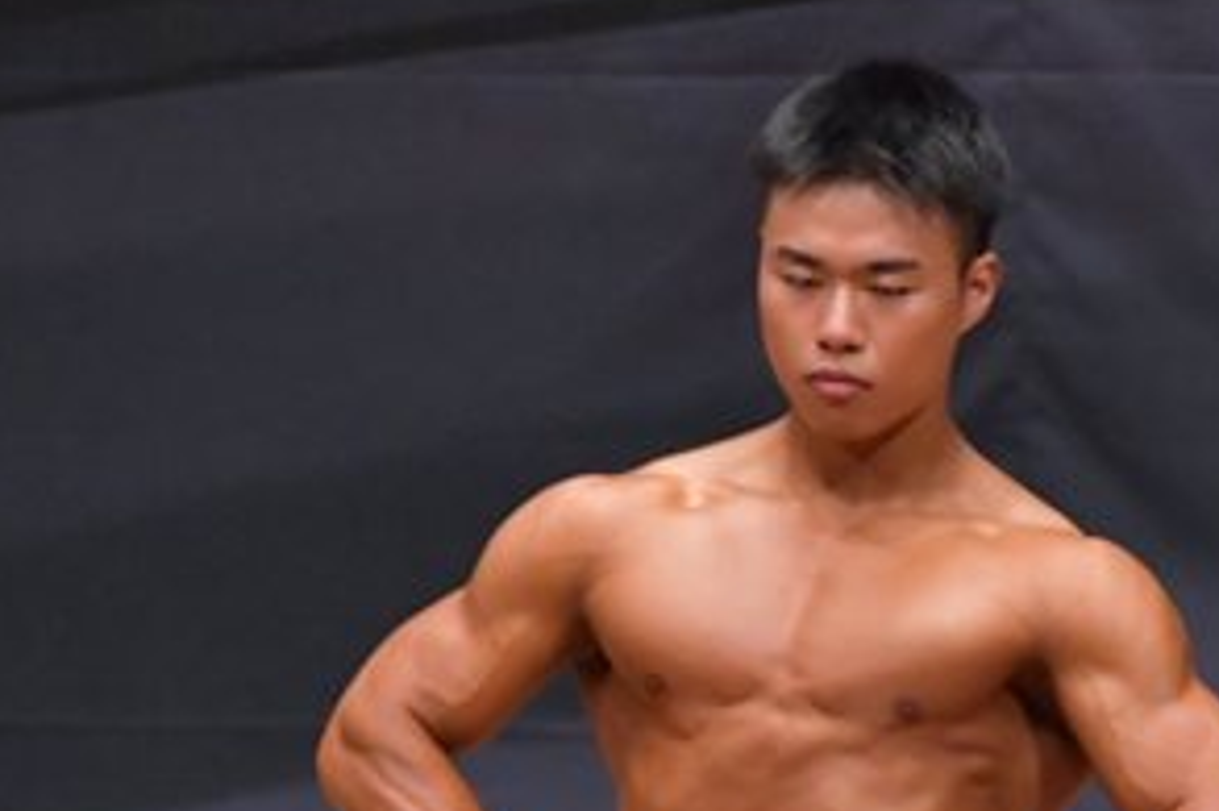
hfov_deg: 2.1
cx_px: 826
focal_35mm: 992
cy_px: 882
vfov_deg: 1.4
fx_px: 33570
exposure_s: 1/400
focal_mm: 250
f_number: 5.6
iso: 6400
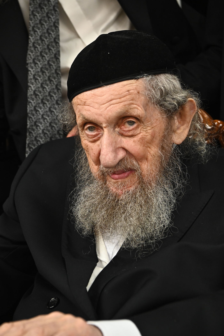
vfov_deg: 28.8
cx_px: 112
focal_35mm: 70
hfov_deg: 19.5
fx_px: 653
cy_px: 168
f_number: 7.1
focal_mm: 70
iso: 3200
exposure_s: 1/200
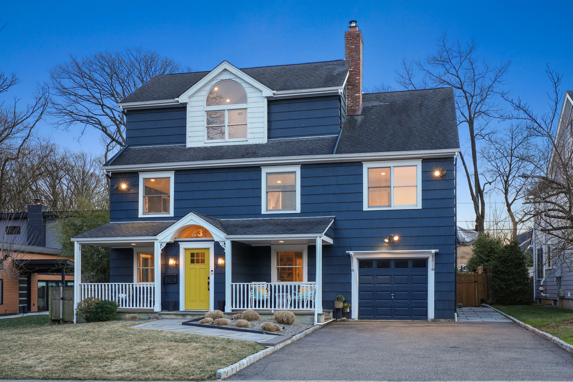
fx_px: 557
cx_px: 286
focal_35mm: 35
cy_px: 191
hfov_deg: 54.4
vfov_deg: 37.8
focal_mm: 23.9
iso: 200
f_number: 8
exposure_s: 1/3.33
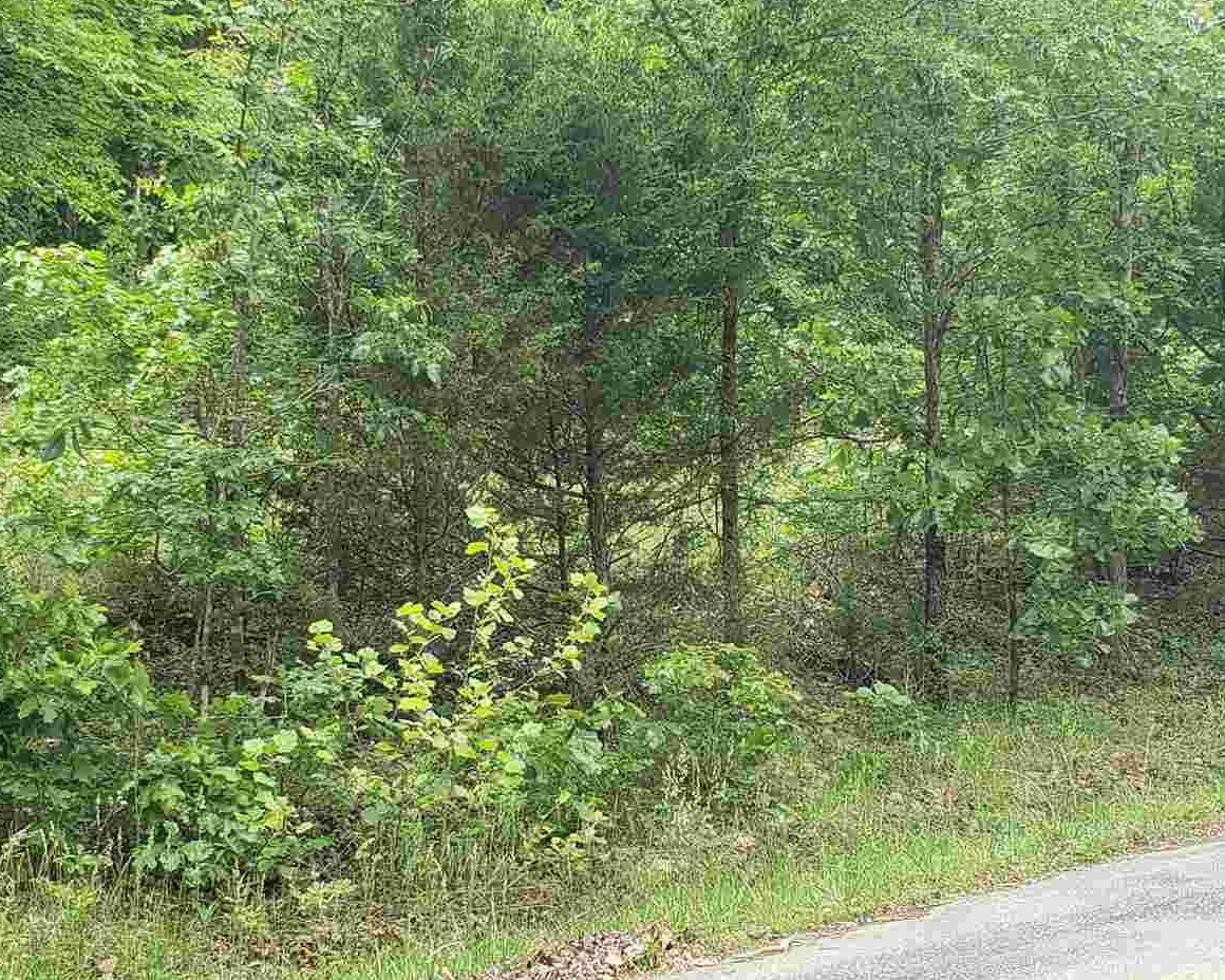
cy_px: 500
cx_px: 603
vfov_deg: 51.5
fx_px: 1015
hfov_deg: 62.2
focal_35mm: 28
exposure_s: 1/187
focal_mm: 4.3
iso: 50
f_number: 2.4
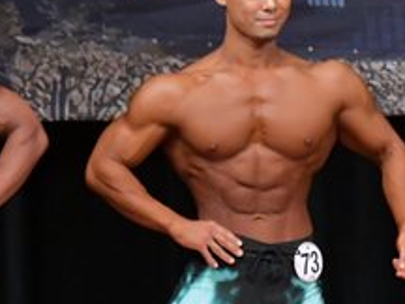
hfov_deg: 2.3
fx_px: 10296
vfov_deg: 1.7
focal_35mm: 880
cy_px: 248
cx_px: 248
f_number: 5.6
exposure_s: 1/400
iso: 5000
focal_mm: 170
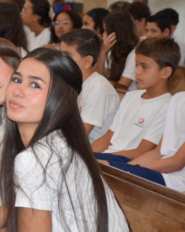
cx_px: 21
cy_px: 110
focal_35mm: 136
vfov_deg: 14.2
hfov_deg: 11.3
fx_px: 930
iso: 1600
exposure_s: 1/60
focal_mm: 52
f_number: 4.8
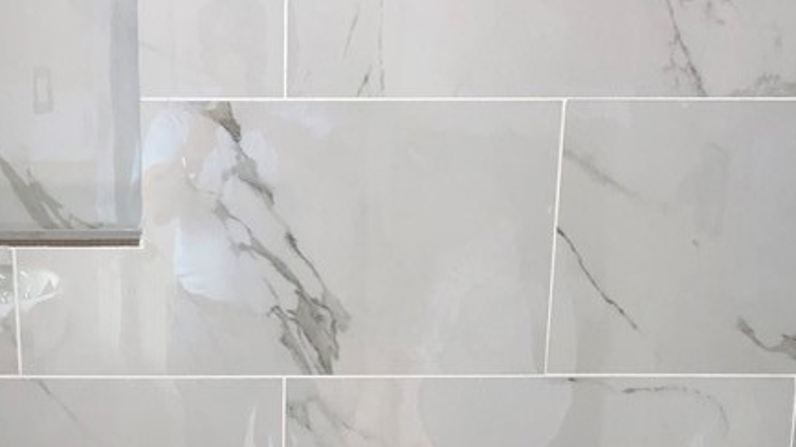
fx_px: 1519
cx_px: 226
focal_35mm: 72
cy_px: 583
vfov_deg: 15.9
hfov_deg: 29.0
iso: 50
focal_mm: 3.99
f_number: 1.8
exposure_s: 1/120
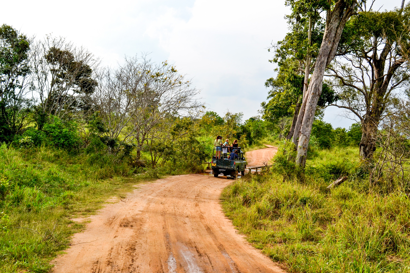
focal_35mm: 42
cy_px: 136
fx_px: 478
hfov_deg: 46.4
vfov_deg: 31.9
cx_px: 205
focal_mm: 28
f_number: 8
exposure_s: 1/200
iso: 100
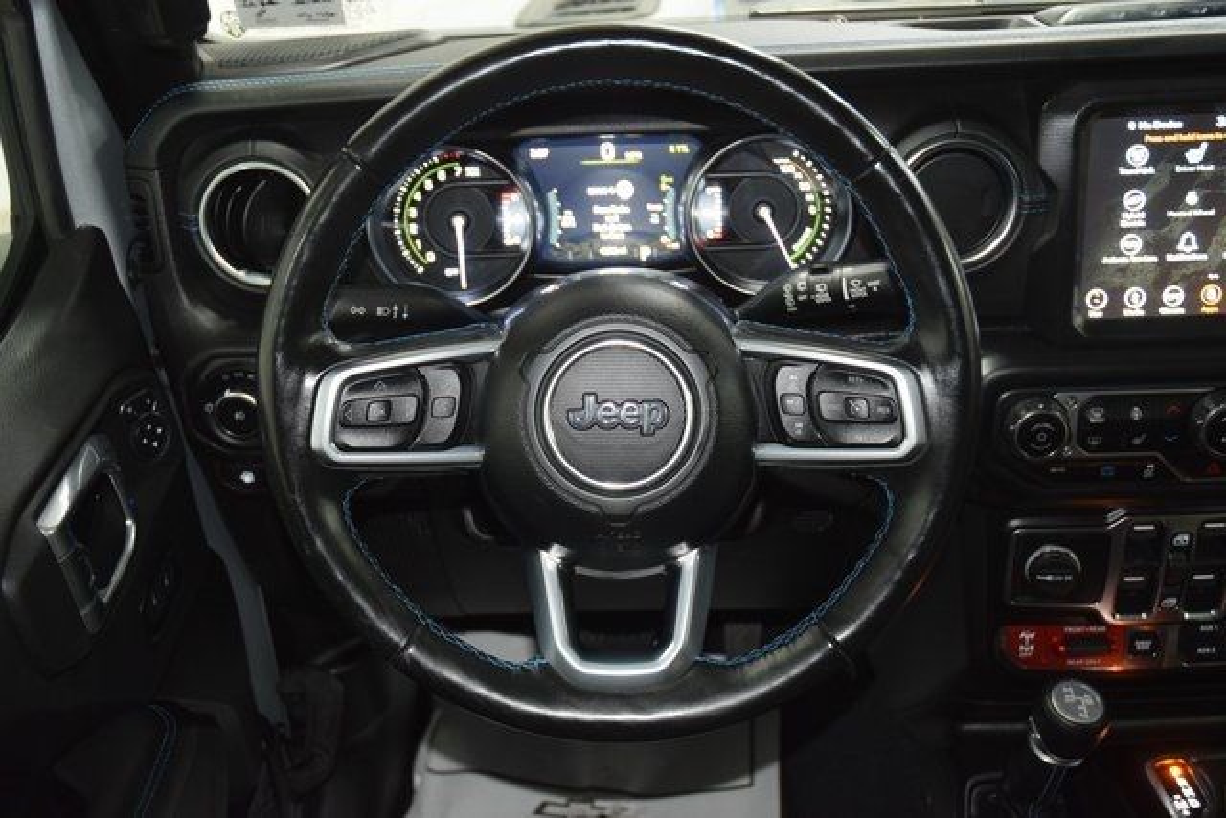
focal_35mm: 40
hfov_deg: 47.9
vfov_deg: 33.0
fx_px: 1379
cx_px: 613
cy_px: 409
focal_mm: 27
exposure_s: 1/25
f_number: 3.8
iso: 1600
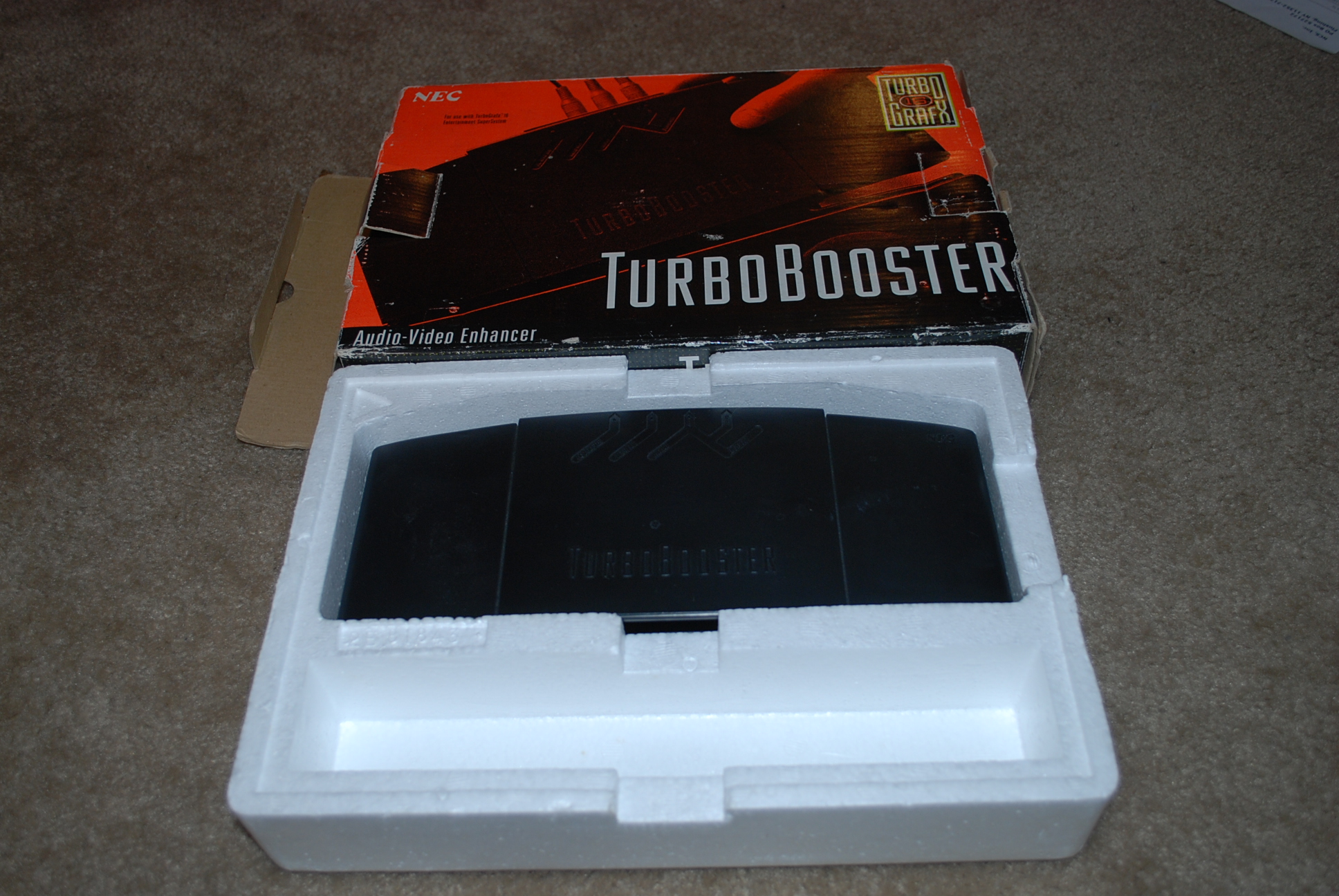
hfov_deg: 57.2
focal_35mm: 33
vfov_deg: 40.1
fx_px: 1229
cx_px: 670
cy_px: 448
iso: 200
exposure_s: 1/60
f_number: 4
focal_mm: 22
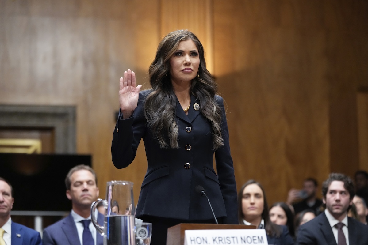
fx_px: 1002
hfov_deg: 20.8
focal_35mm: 98
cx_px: 184
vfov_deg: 14.0
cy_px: 122
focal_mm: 98
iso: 6400
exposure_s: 1/500
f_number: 2.8
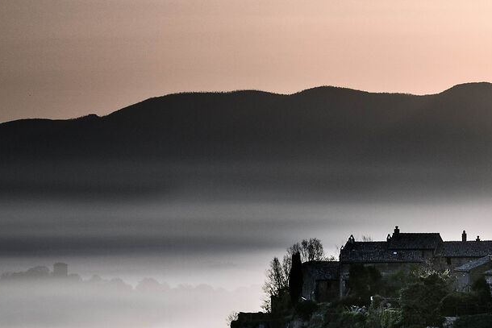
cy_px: 399
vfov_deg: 4.0
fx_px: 4729
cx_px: 594
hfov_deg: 5.9
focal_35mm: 346
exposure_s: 1/25
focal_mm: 88
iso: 100
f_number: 13
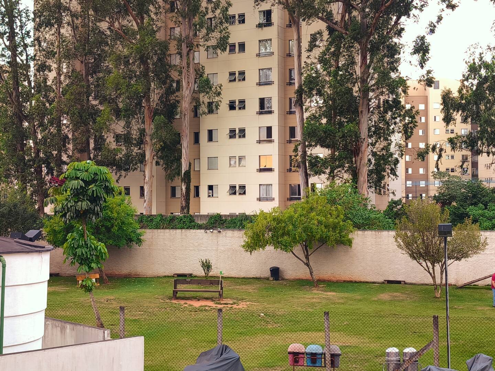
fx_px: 758
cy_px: 186
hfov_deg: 36.2
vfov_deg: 27.5
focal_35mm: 53
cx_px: 248
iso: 50
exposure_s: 1/25
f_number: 1.6
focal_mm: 6.57
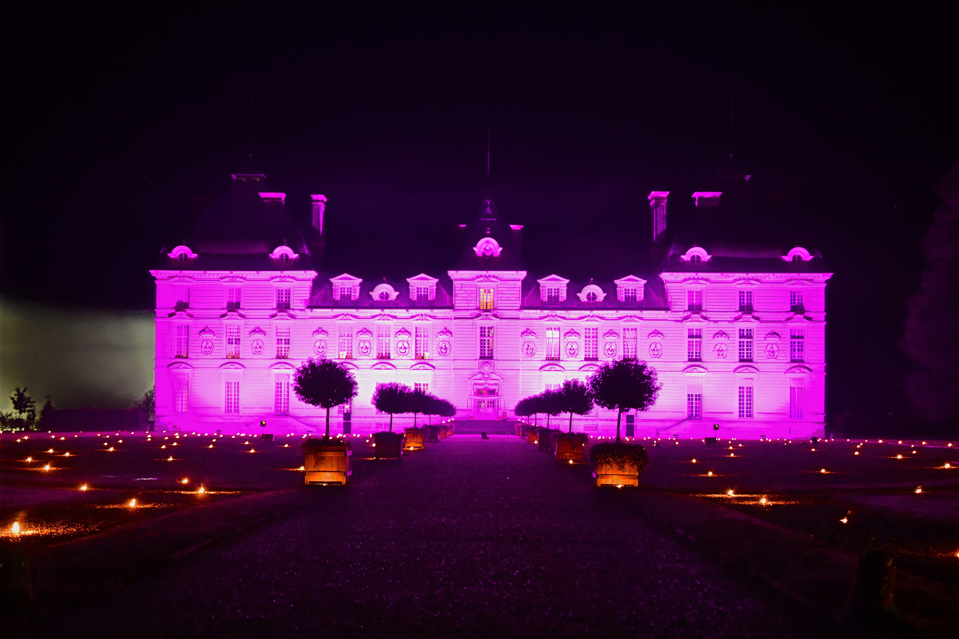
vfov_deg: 34.2
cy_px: 320
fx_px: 1039
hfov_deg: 49.6
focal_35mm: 39
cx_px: 480
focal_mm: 26
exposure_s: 1/13
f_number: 1.8
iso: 1600
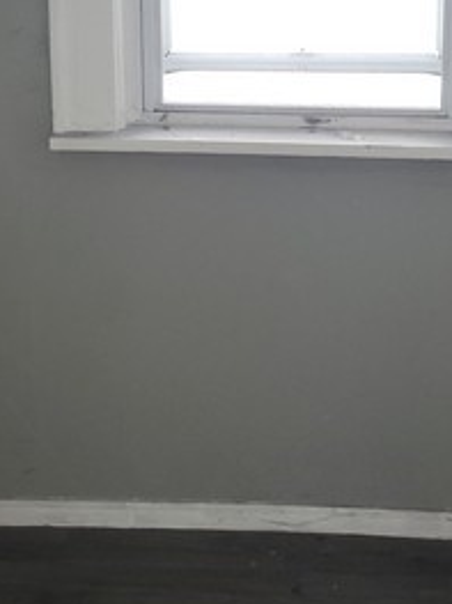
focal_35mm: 76
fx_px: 1324
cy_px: 122
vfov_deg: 25.2
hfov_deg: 19.2
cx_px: 346
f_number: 1.8
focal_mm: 5.4
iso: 100
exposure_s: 1/40
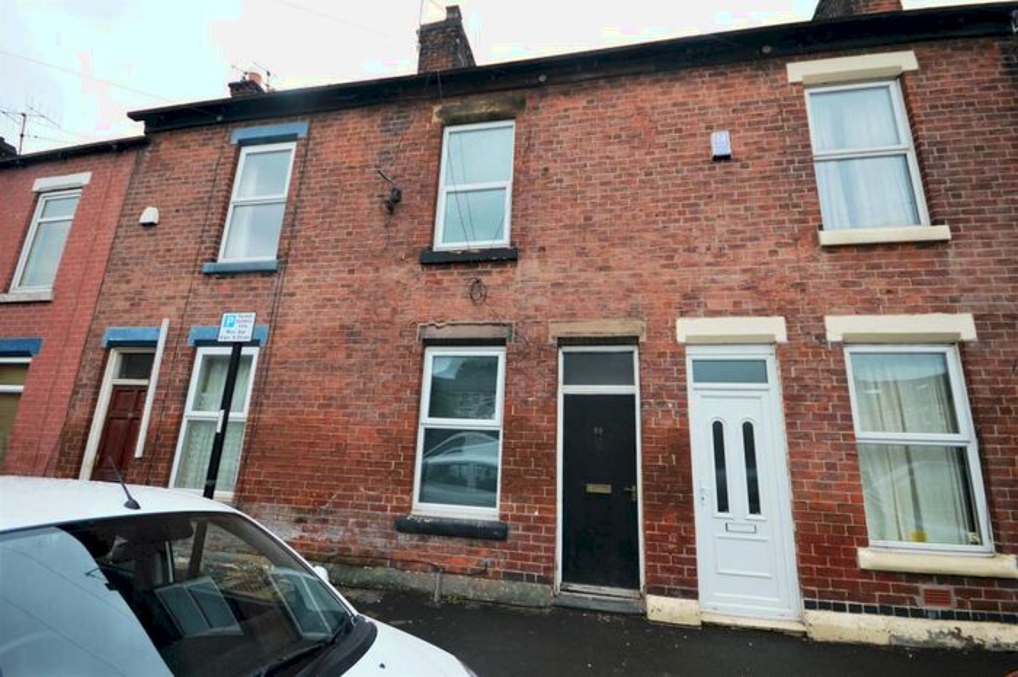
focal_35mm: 15
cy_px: 338
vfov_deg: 77.3
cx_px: 509
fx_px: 424
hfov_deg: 100.4
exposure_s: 1/125
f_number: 5.6
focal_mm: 10
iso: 200
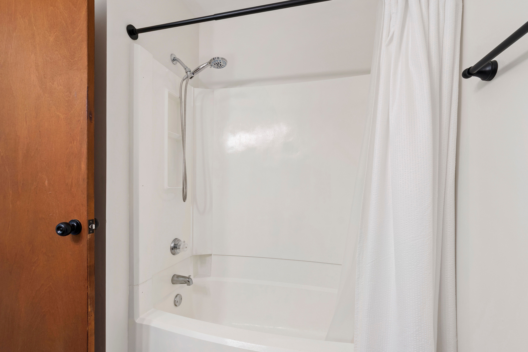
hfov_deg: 100.4
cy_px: 176
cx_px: 264
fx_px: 220
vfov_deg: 77.3
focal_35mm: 15
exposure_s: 1/3
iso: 100
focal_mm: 10
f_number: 8
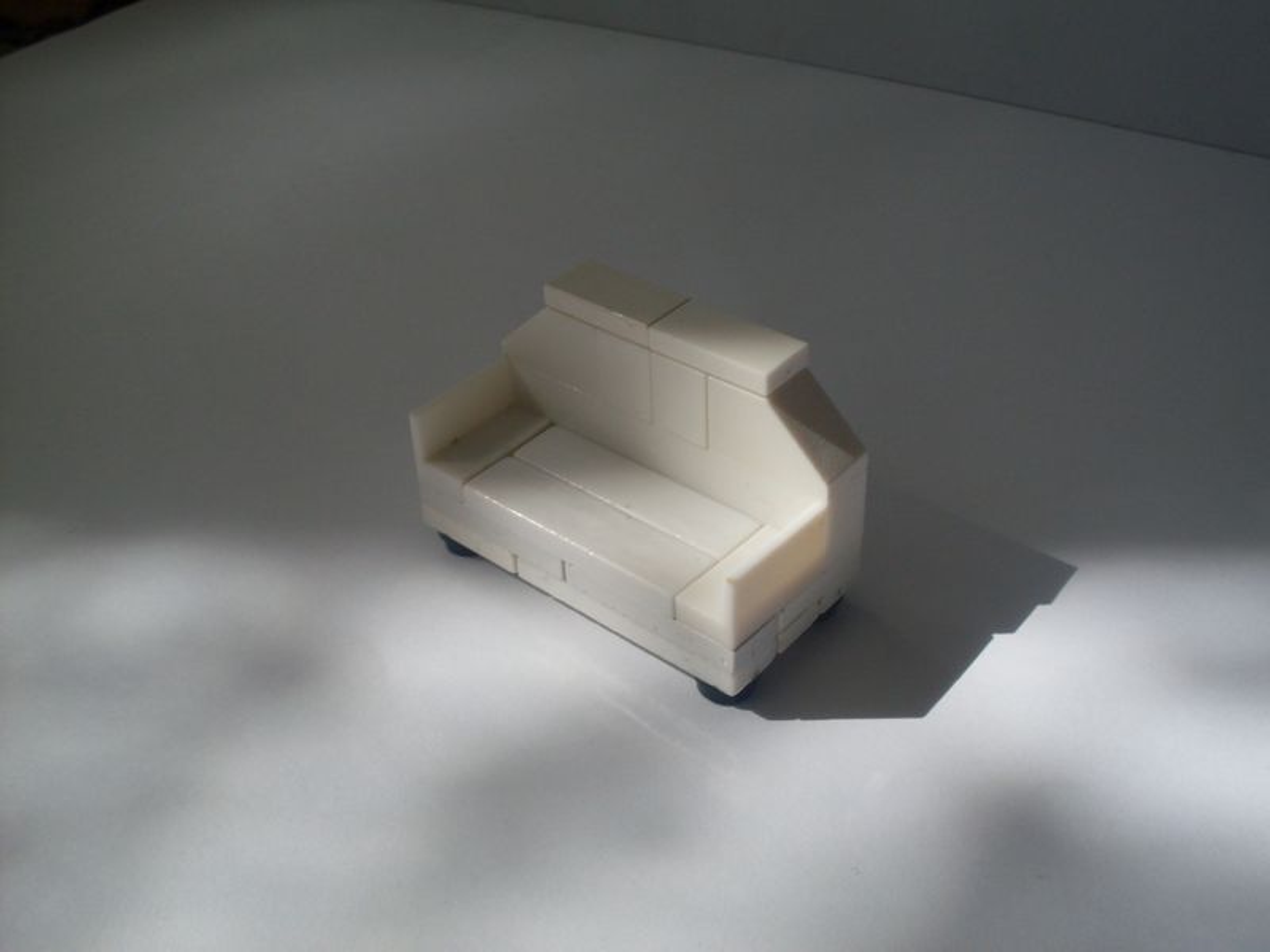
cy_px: 476
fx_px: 1394
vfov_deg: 37.7
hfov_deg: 49.0
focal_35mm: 38
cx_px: 635
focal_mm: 6.3
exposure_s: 1/125
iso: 80
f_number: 8.4
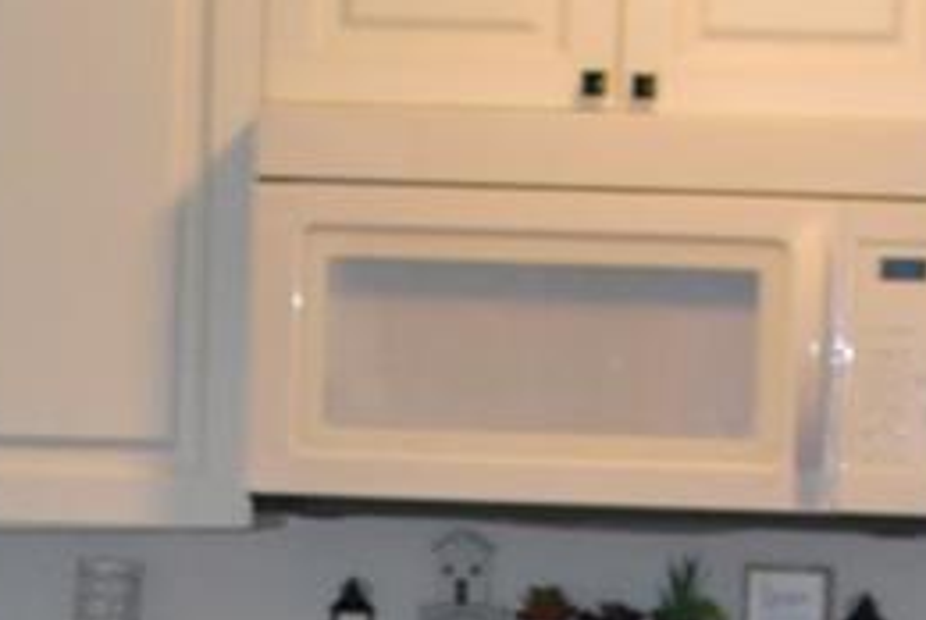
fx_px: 8319
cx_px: 61
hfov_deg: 6.4
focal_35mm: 323
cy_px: 973
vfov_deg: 4.2
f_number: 2.8
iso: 200
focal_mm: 35
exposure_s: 1/60
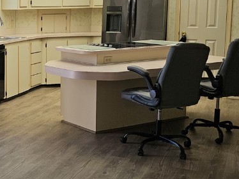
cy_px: 57
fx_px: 435
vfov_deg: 23.1
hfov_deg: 28.0
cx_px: -26
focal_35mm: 63
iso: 25
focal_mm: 6.3
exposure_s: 1/60
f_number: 1.7
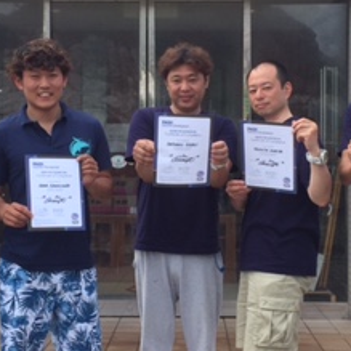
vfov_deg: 23.1
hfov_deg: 23.1
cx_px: 184
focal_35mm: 75
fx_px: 860
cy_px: 163
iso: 32
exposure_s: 1/1068
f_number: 2.2
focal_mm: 4.15
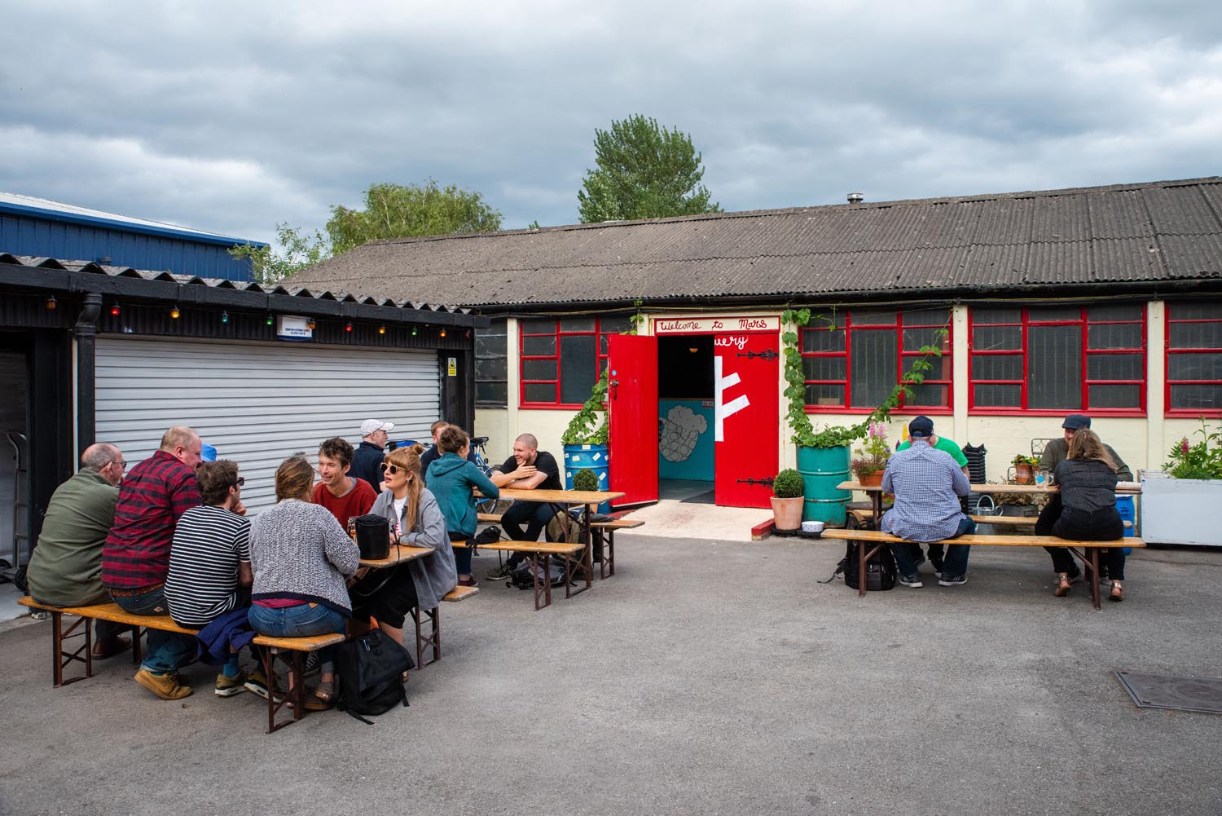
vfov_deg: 45.0
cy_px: 408
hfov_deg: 63.6
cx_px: 611
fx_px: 985
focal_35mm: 29
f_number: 8
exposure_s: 1/1000
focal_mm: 29
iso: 1000
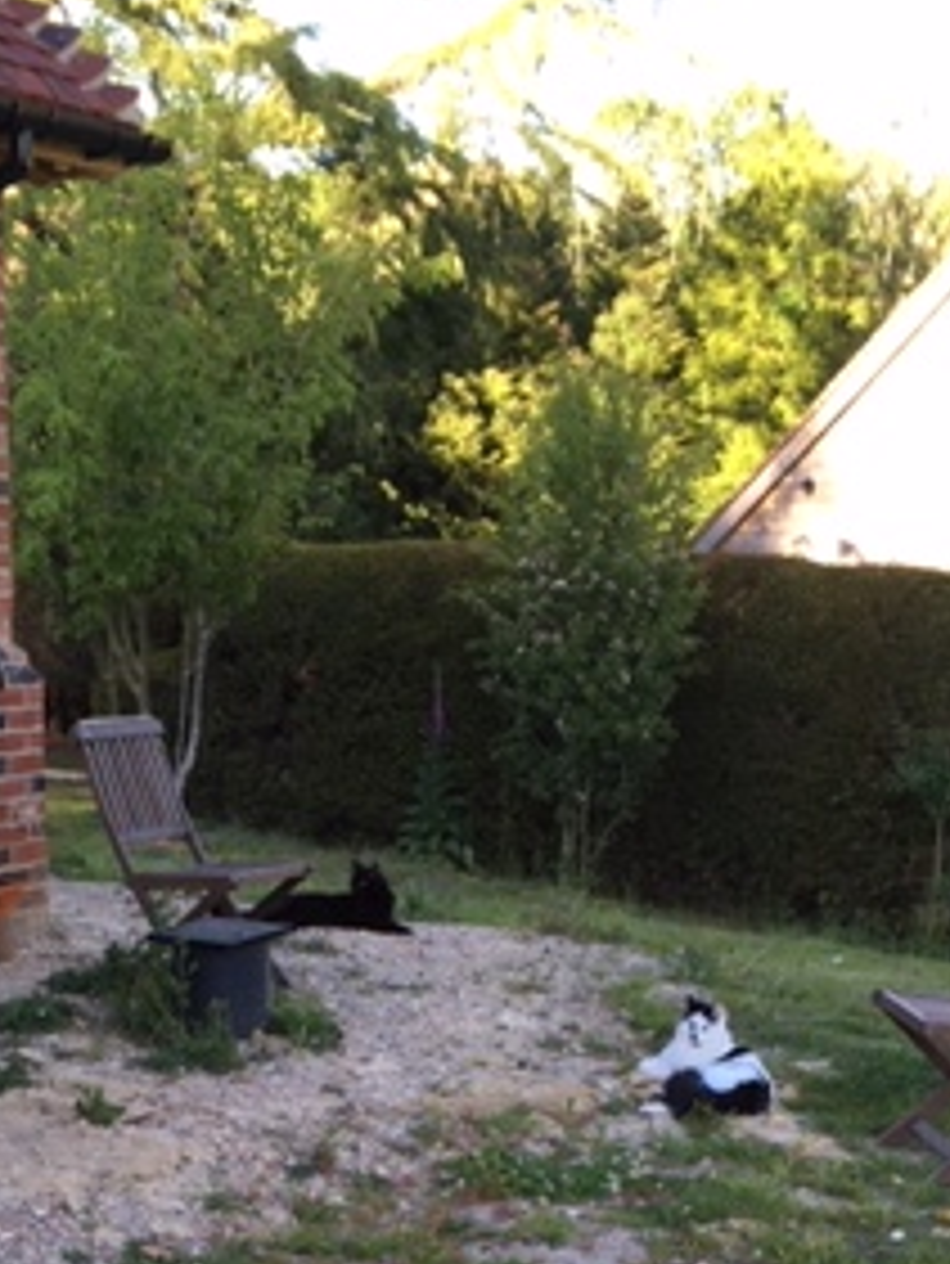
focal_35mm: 66
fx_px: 2413
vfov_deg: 27.5
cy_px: 1304
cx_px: 248
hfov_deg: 22.1
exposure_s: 1/112
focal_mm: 4.15
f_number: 2.2
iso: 25
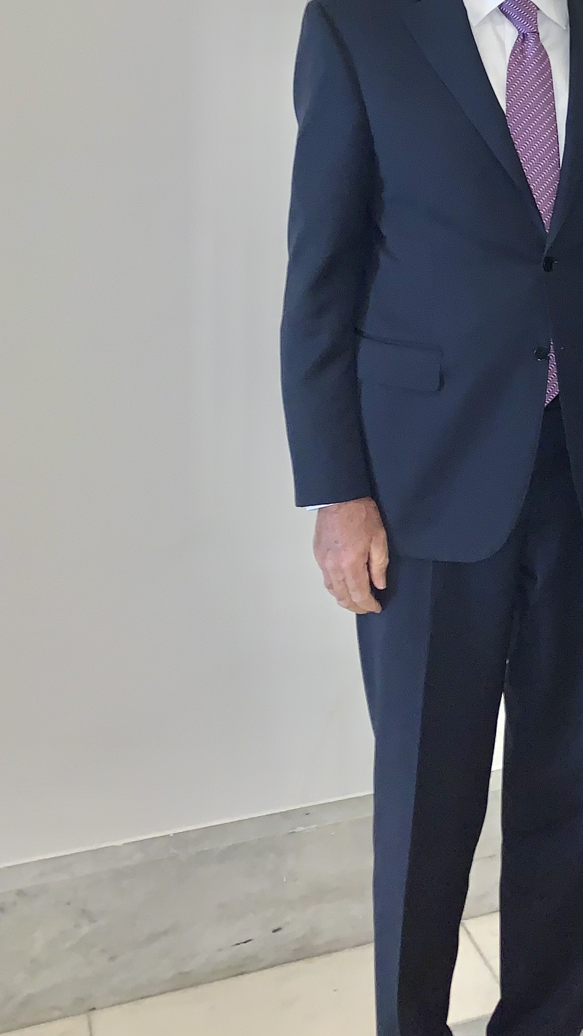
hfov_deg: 21.7
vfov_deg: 38.4
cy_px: 212
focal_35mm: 52
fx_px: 1429
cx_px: 662
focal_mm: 4.25
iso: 100
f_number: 1.8
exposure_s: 1/15
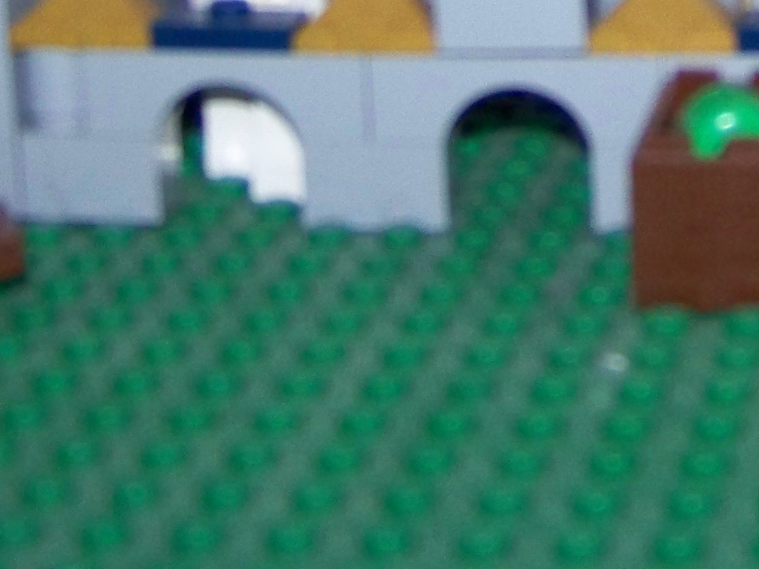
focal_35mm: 130
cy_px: -454
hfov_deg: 14.5
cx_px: 988
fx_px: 2850
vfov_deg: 10.7
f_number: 2.8
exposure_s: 1/30
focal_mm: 5.85
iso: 200
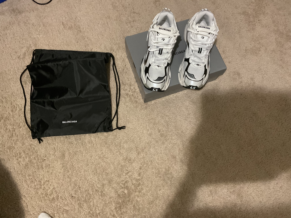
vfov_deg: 48.2
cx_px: 146
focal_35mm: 29
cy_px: 109
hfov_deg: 61.7
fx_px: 244
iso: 500
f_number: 1.8
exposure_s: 1/30
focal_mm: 3
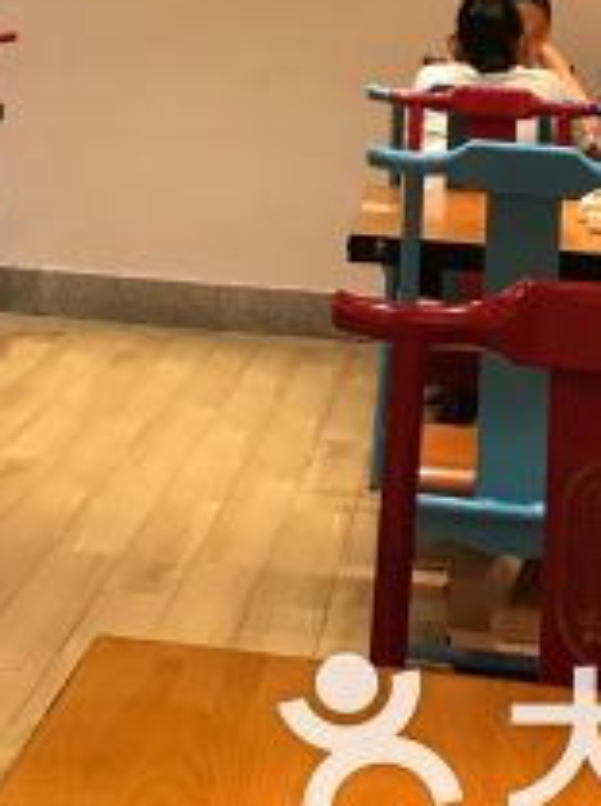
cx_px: 233
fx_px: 2183
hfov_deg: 15.7
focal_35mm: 94
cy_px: -405
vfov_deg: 18.5
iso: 32
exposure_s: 1/25
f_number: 1.8
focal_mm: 3.99
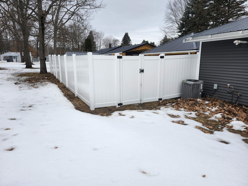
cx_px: 124
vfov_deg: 58.9
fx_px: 165
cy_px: 93
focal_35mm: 23
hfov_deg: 73.9
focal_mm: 5.54
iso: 25
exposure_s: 1/440
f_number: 1.8
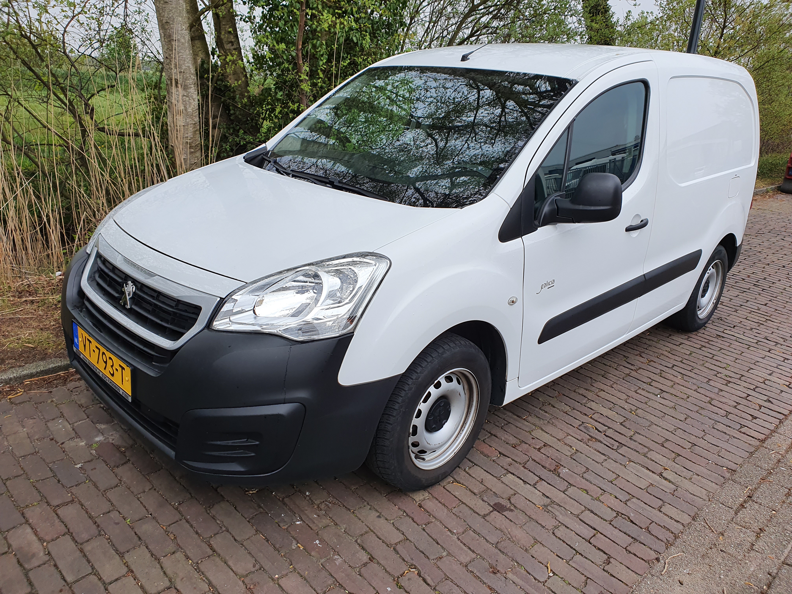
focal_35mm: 26
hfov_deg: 67.3
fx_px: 595
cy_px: 297
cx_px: 396
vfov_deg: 53.1
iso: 50
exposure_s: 1/420
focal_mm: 4.32
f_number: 2.4
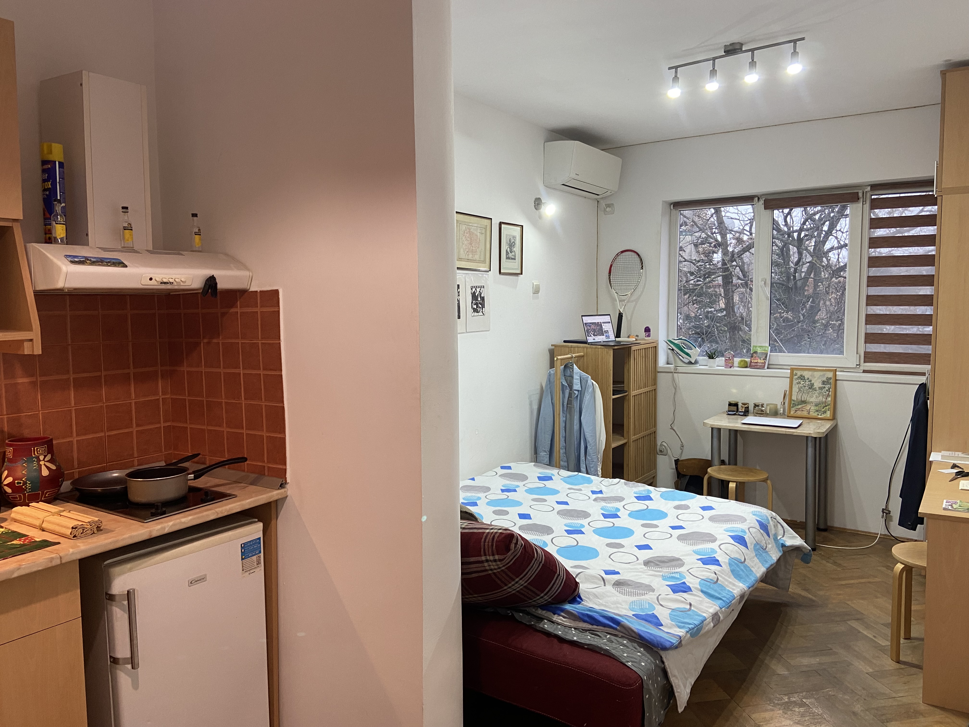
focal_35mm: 26
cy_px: 364
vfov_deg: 53.1
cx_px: 484
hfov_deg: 67.3
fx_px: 728
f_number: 1.8
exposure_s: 1/50
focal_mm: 4.25
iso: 100
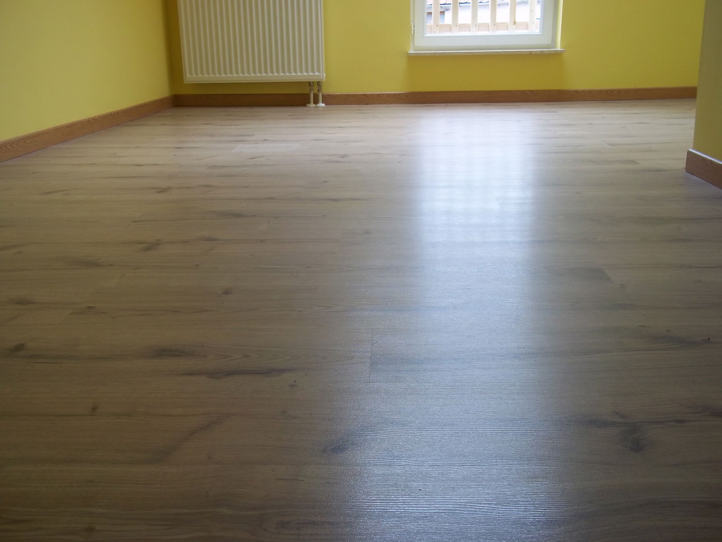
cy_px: 271
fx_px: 751
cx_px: 361
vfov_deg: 39.7
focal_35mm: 36
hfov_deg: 51.4
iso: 80
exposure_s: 1/40
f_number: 3.1
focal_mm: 6.5
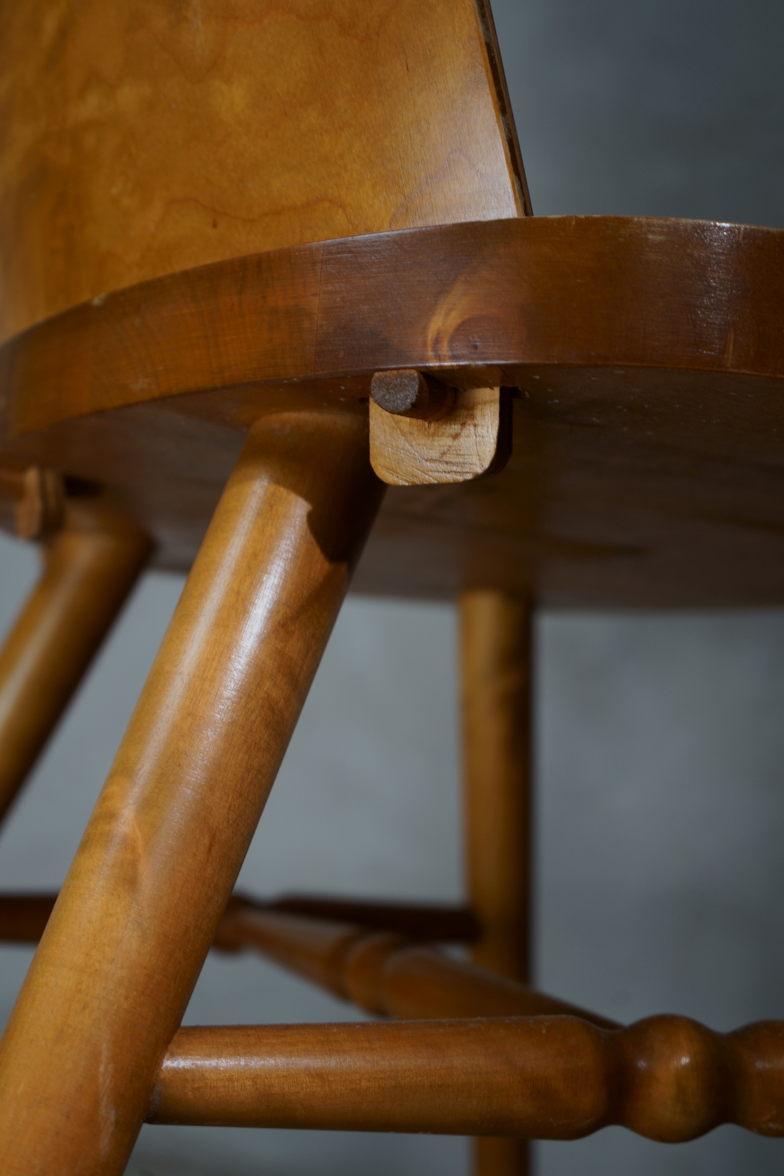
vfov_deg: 44.5
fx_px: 1437
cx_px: 392
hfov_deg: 30.5
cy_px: 588
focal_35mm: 44
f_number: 5
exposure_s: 1/25
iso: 200
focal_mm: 44
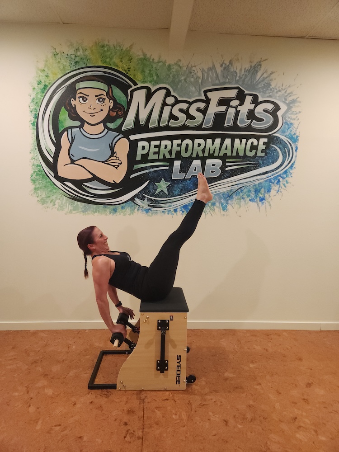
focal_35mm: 23
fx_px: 300
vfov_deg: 73.9
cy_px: 226
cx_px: 170
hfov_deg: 58.9
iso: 640
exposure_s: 1/60
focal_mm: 5.4
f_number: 1.8
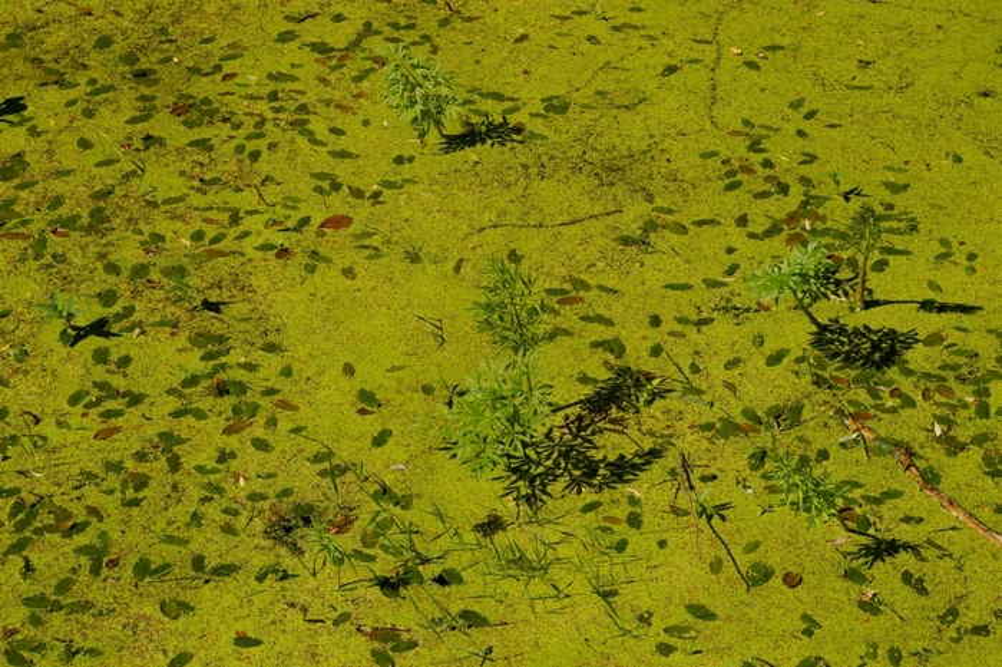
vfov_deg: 16.5
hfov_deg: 24.6
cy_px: 334
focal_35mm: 82
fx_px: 2295
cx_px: 501
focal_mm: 55
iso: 200
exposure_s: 1/350
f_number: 9.5
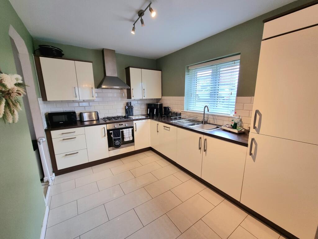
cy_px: 120
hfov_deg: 106.2
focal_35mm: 13
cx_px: 159
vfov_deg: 89.9
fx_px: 119
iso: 125
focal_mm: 2.2
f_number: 2.2
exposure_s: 1/50
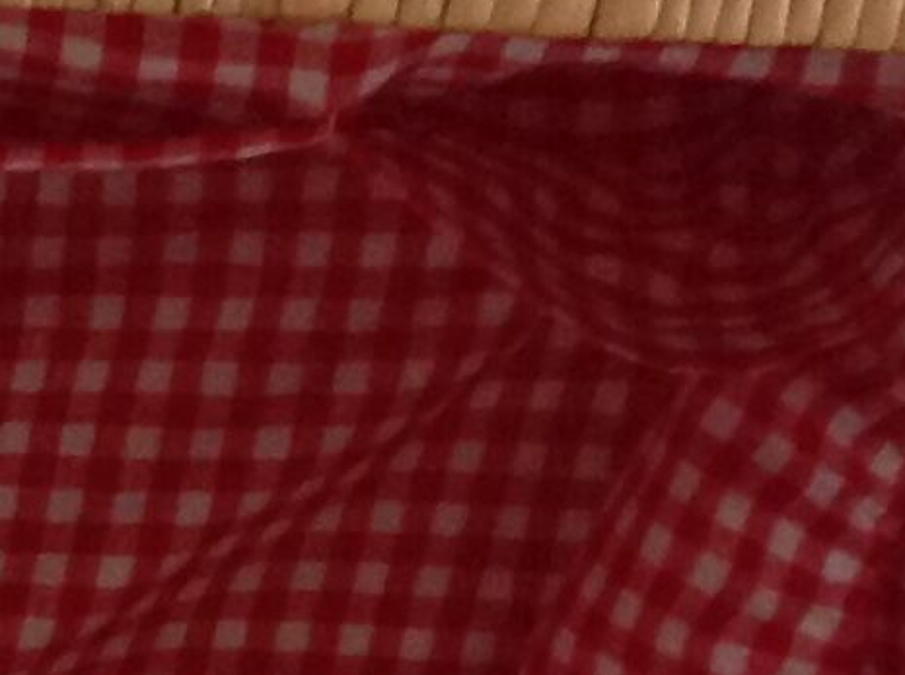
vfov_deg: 7.3
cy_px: 1340
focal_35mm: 195
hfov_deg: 9.9
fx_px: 5089
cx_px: -436
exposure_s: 1/15
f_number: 2.4
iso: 200
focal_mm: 4.28
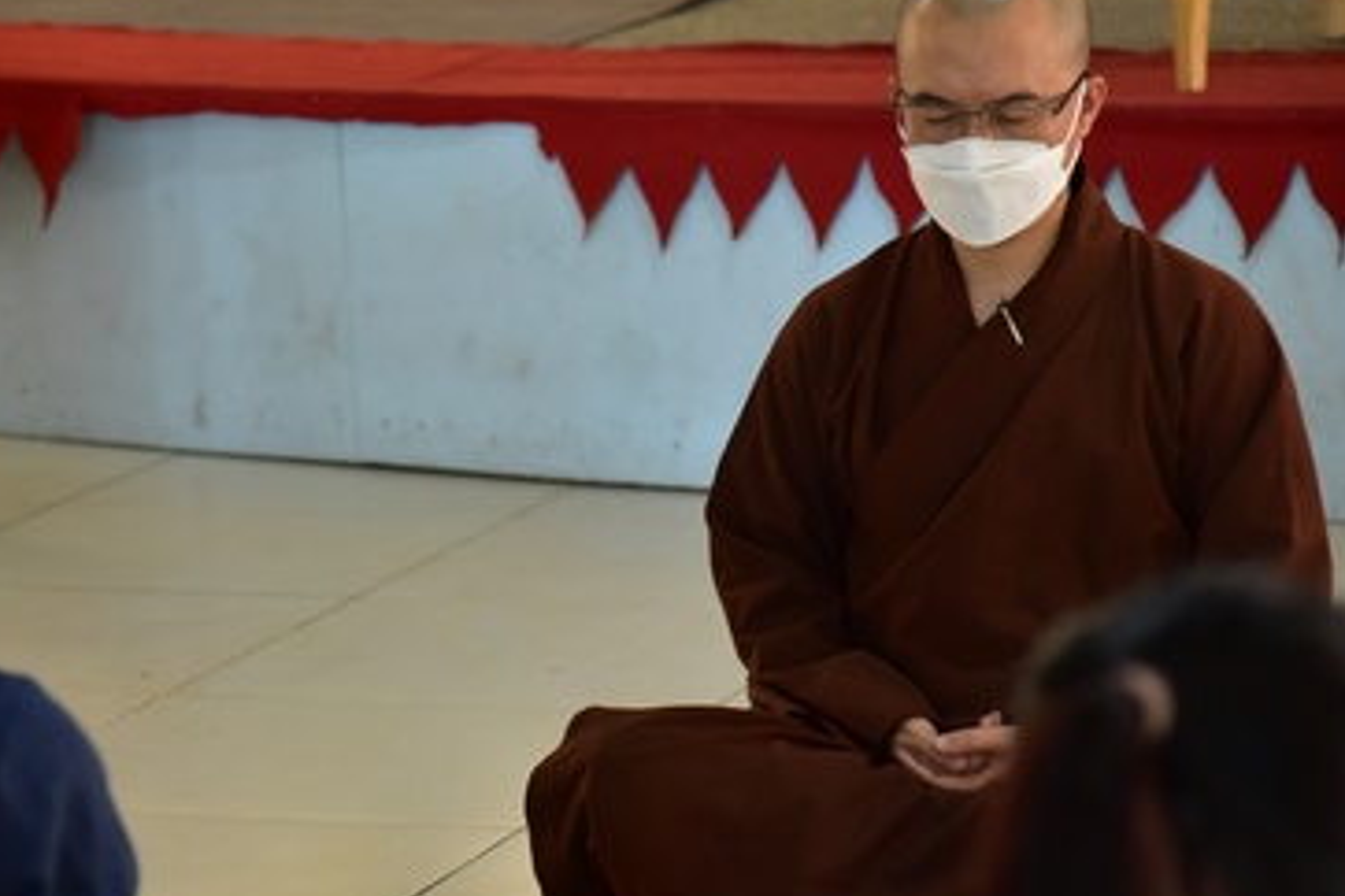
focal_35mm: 188
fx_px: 7023
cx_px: 396
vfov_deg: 7.3
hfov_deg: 10.9
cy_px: 511
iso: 4000
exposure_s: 1/160
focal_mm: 105
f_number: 4
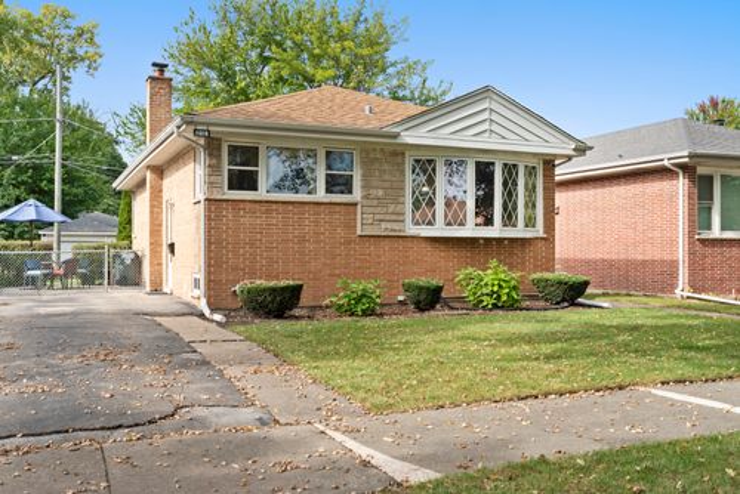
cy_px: 247
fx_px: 720
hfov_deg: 54.4
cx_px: 370
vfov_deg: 37.9
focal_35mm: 35
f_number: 9
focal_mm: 35
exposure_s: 1/200
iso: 320
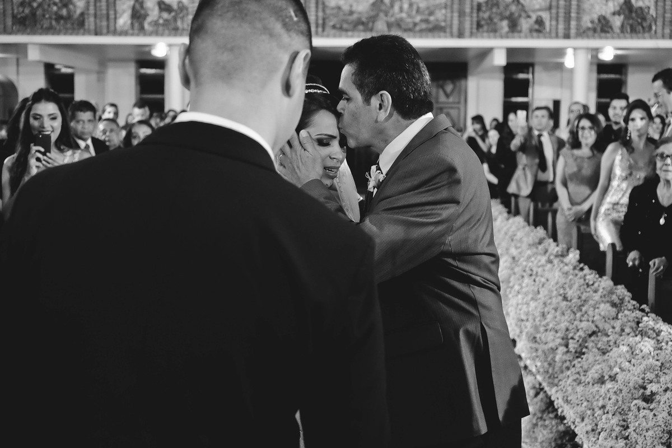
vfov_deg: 27.5
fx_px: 915
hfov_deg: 40.3
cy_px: 224
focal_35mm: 49
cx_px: 336
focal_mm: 32.9
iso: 4000
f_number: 3.6
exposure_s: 1/100
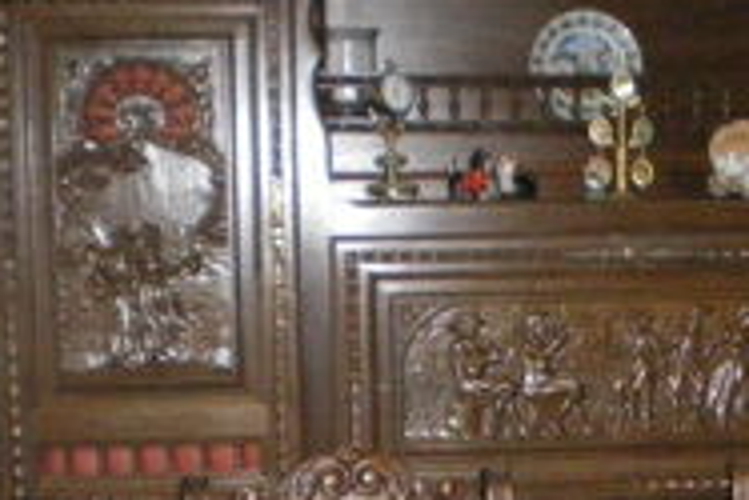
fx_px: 1999
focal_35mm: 96
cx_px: 757
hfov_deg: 20.5
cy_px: 424
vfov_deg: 14.2
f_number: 3.1
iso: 800
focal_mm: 6.3
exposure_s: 1/50
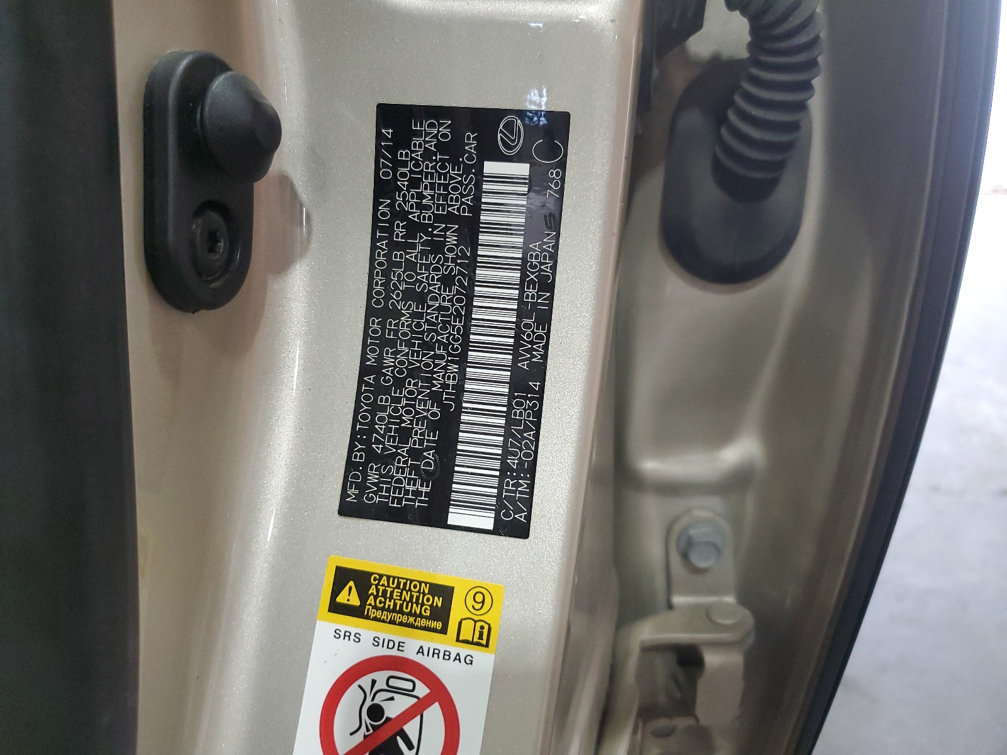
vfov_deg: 53.1
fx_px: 756
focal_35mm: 26
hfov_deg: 67.3
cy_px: 378
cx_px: 504
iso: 295
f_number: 1.5
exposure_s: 1/60.2
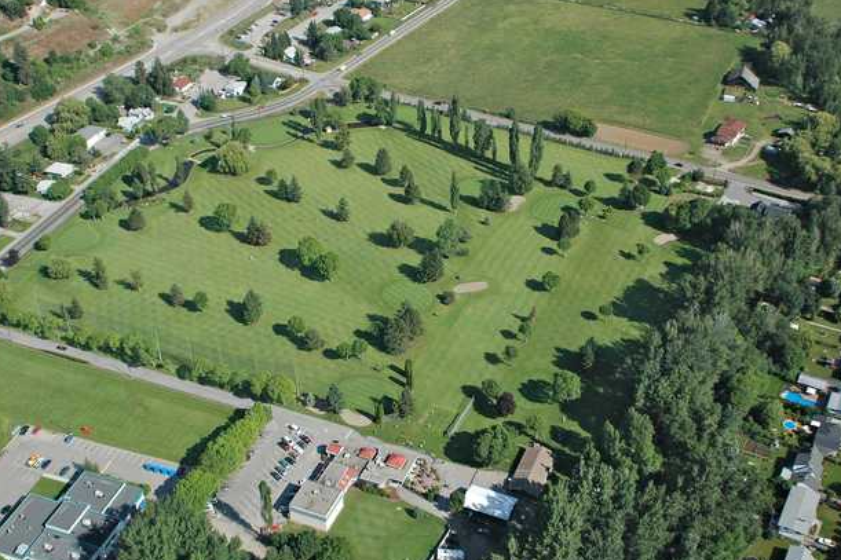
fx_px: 1028
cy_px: 289
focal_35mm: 44
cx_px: 405
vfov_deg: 30.5
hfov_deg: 44.5
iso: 200
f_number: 4
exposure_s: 1/1500
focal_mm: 28
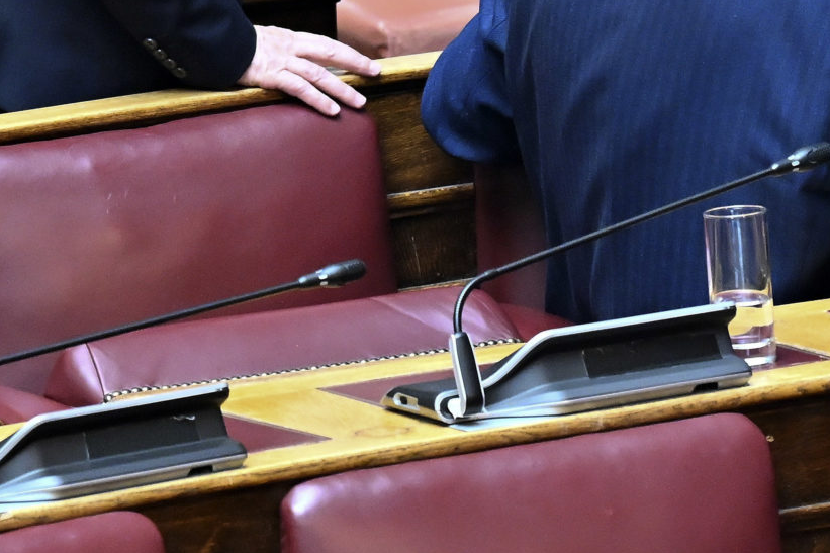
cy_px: -232
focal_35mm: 967
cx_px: 953
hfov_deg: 2.1
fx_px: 22289
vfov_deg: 1.4
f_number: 6
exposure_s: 1/250
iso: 7200
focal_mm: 310
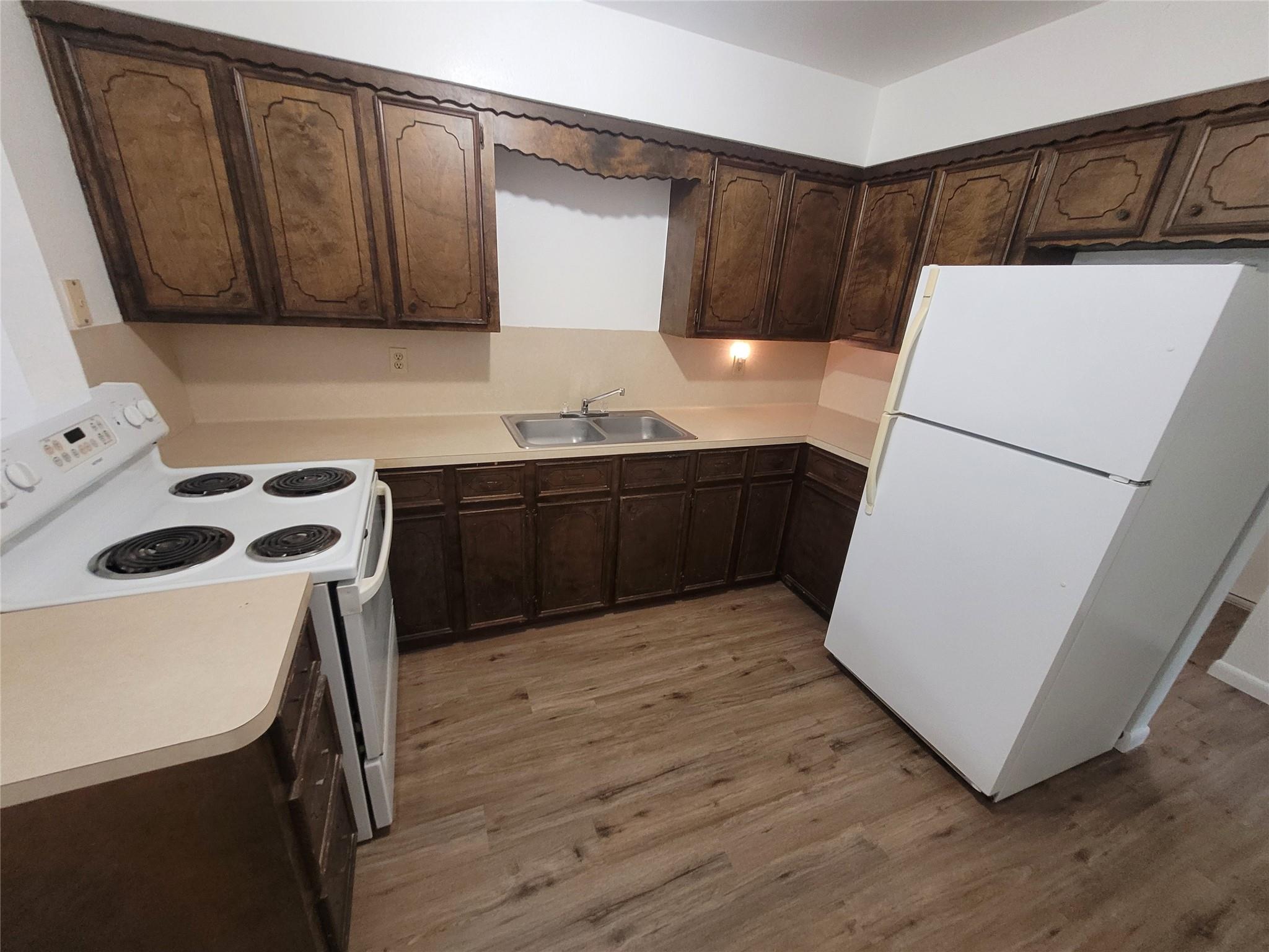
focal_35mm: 13
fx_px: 477
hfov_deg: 106.2
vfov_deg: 89.9
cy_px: 476
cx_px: 634
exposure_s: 1/30
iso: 320
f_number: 2.2
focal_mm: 1.74
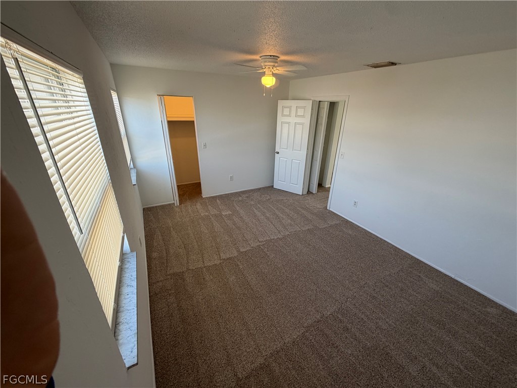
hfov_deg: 102.1
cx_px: 258
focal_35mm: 14
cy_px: 194
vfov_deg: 85.7
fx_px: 209
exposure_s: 1/121
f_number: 2.2
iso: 125
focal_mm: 2.22
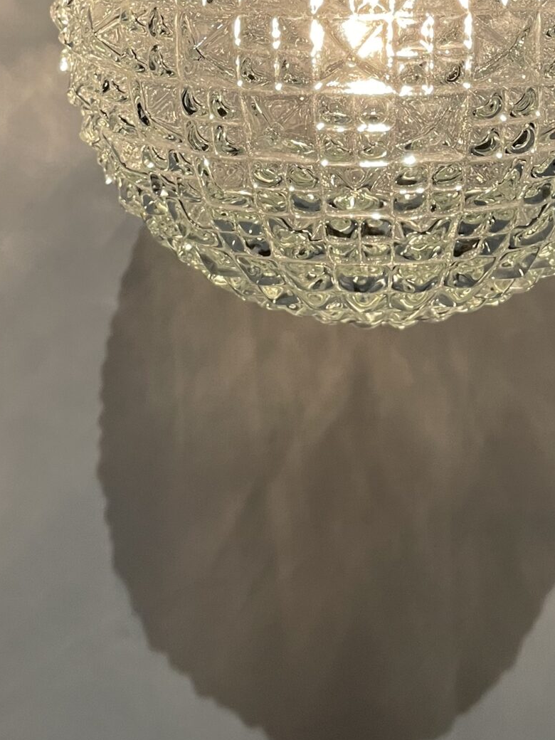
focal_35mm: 64
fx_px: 1368
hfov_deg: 22.8
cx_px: 377
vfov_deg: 27.6
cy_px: -83
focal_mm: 4.2
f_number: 1.6
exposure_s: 1/50
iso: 80
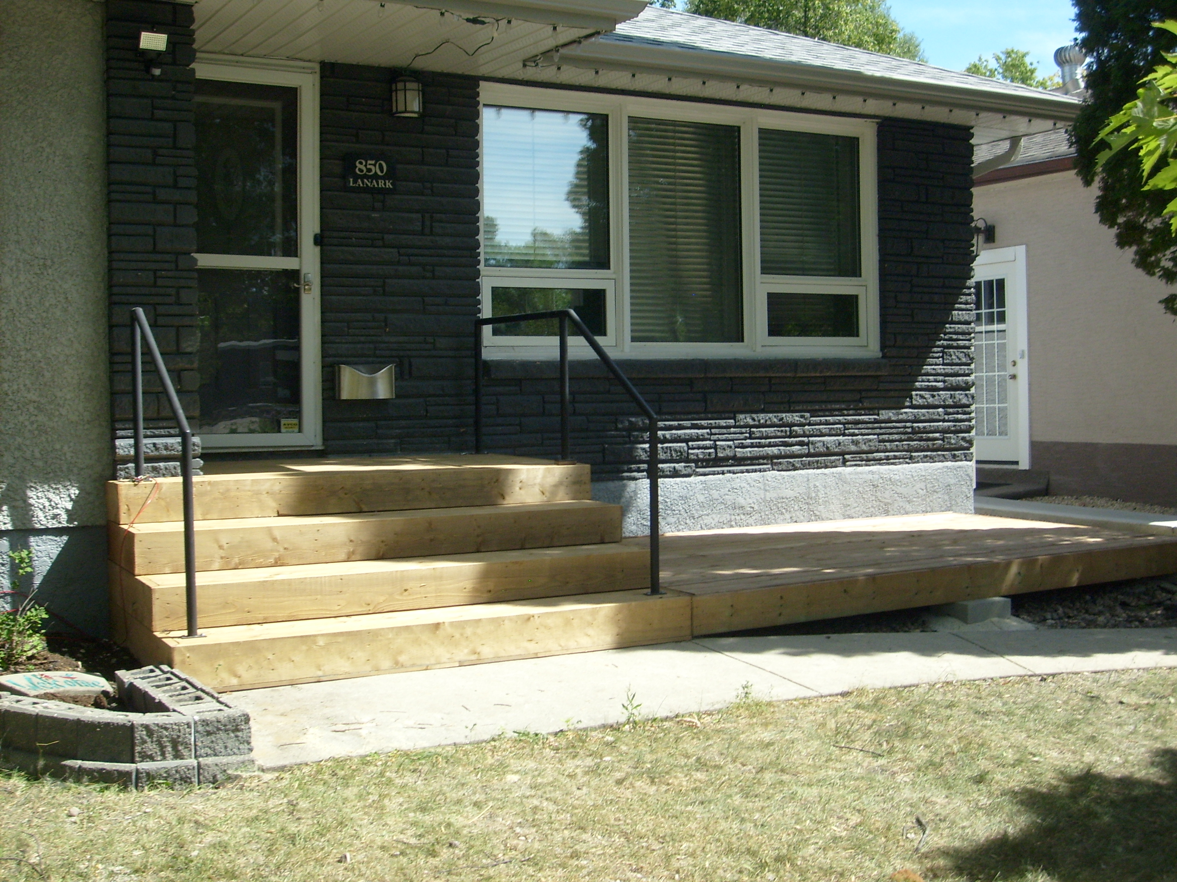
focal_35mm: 43
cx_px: 588
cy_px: 441
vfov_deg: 33.6
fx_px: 1462
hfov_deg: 43.9
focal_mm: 7.2
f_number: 7.7
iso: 80
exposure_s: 1/125
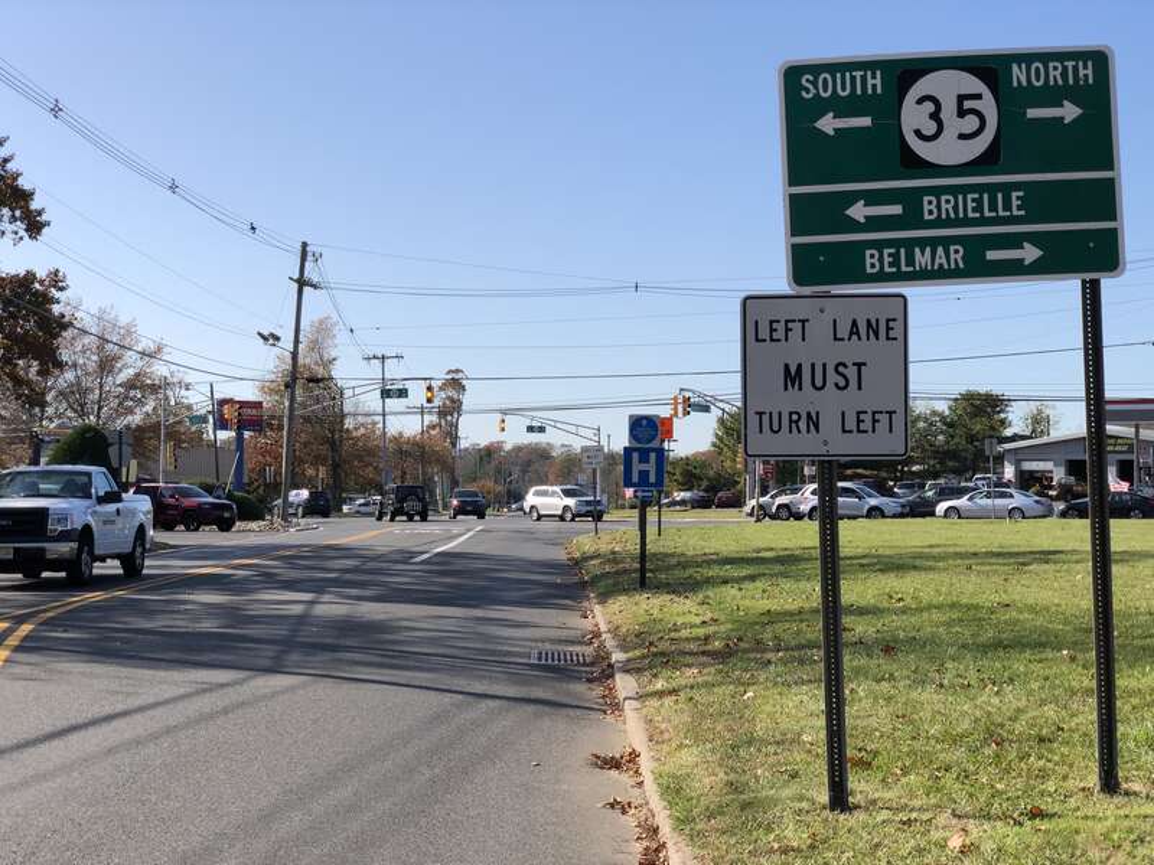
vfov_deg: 28.0
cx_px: 577
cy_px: 432
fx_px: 1734
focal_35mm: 52
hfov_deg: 36.8
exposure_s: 1/1130
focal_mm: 6
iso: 16
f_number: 2.4
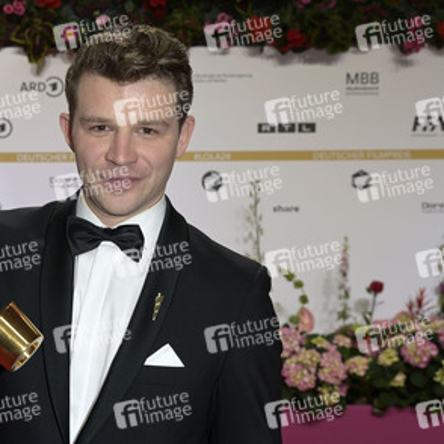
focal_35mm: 60
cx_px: 113
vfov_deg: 28.6
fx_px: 871
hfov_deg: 28.2
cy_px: 222
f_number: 5.6
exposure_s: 1/250
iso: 640
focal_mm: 46
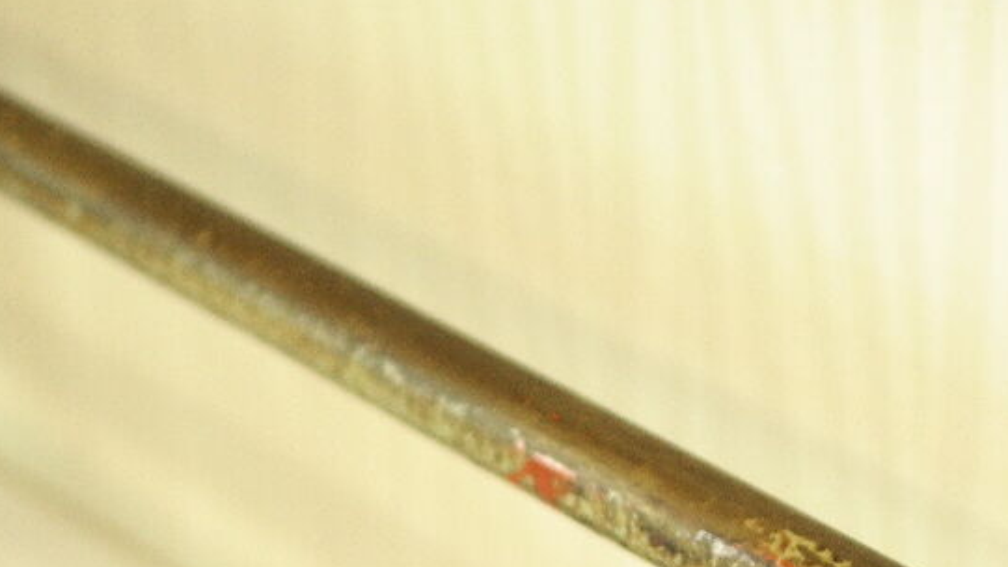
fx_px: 4115
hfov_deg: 13.9
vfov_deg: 7.6
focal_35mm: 154
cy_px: 1007
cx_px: 764
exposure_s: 1/25
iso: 400
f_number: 5.6
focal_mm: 30
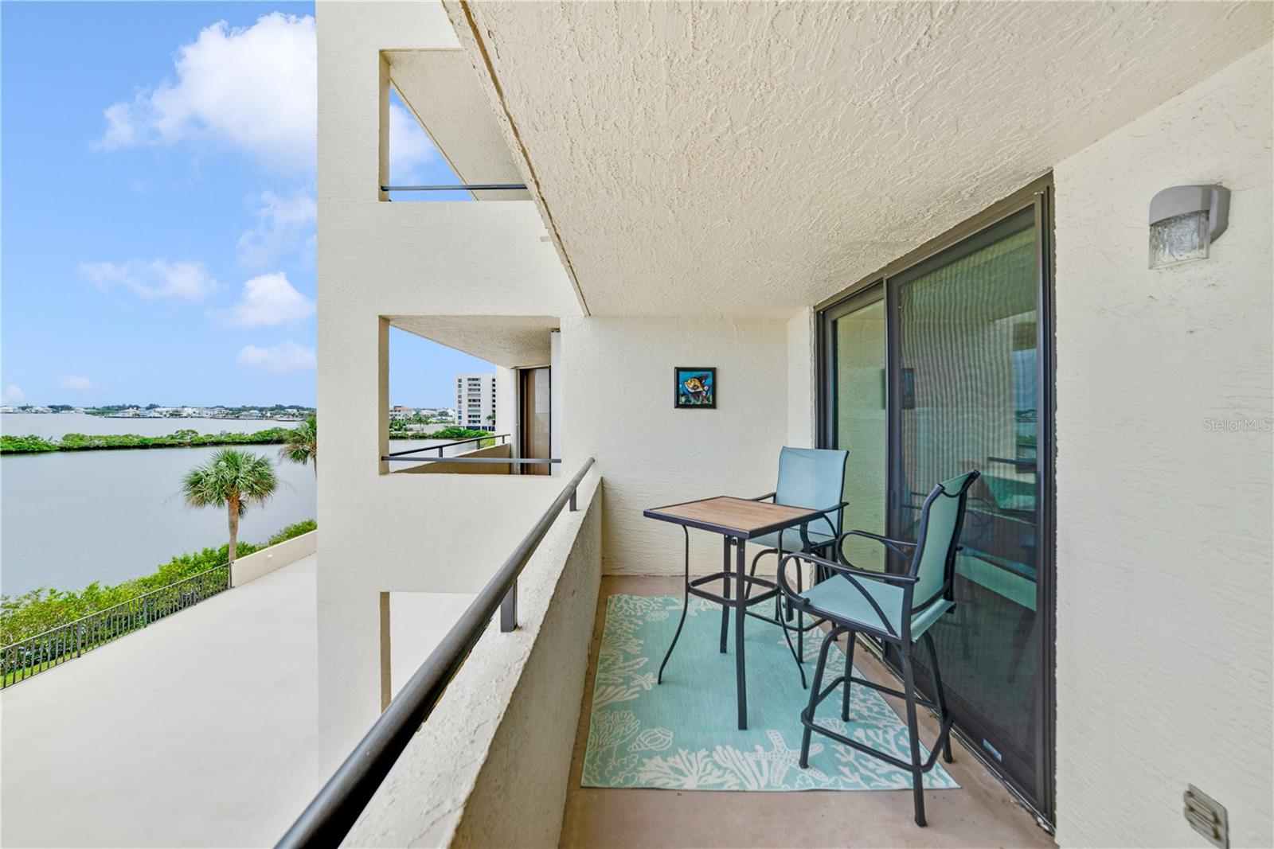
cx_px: 637
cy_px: 424
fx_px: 495
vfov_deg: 81.2
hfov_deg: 104.2
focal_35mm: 14
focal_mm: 14
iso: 100
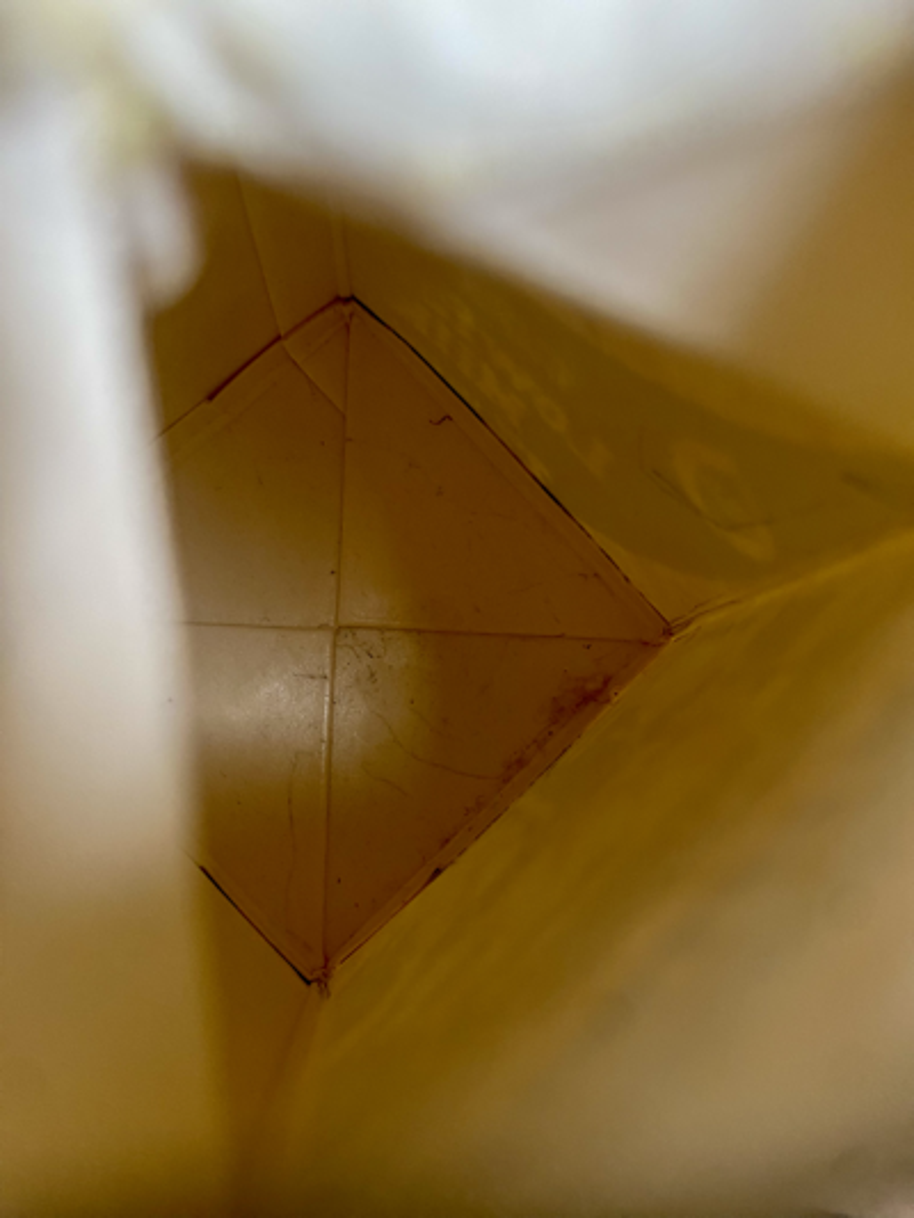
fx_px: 880
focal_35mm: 25
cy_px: 609
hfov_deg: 54.9
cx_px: 457
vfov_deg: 69.4
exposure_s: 1/60
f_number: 1.8
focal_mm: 4.25
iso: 100
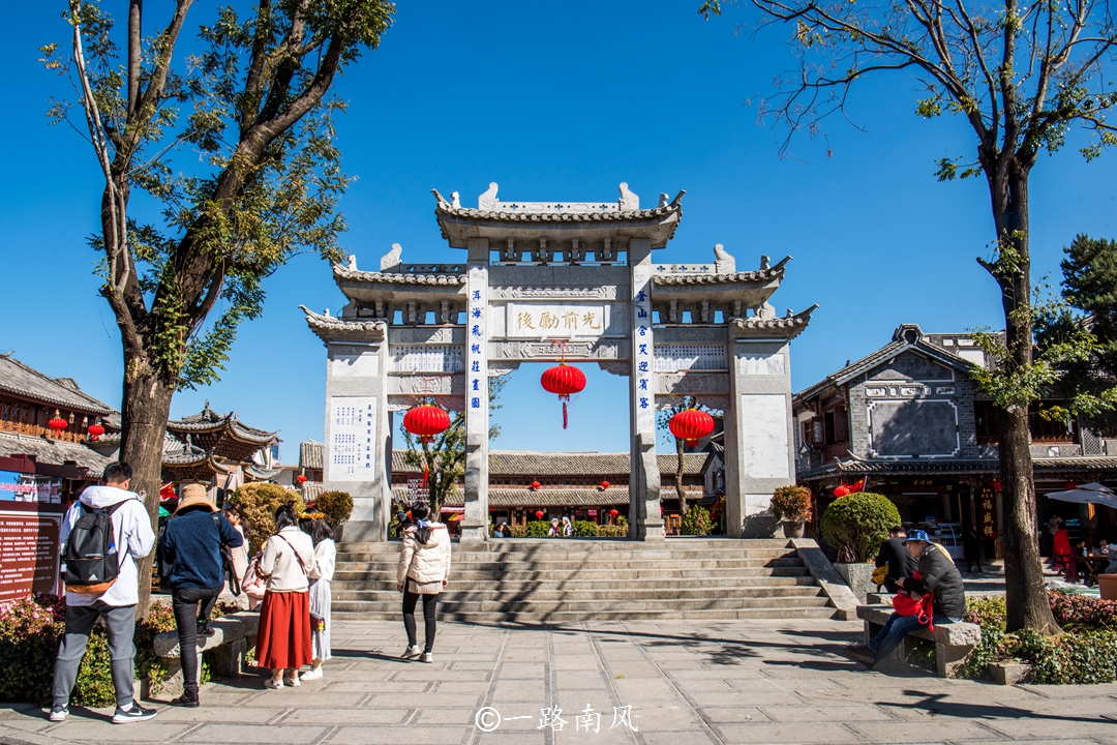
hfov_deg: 73.7
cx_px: 558
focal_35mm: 24
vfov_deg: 53.1
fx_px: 745
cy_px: 372
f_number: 16
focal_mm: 24
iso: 100
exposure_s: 1/100
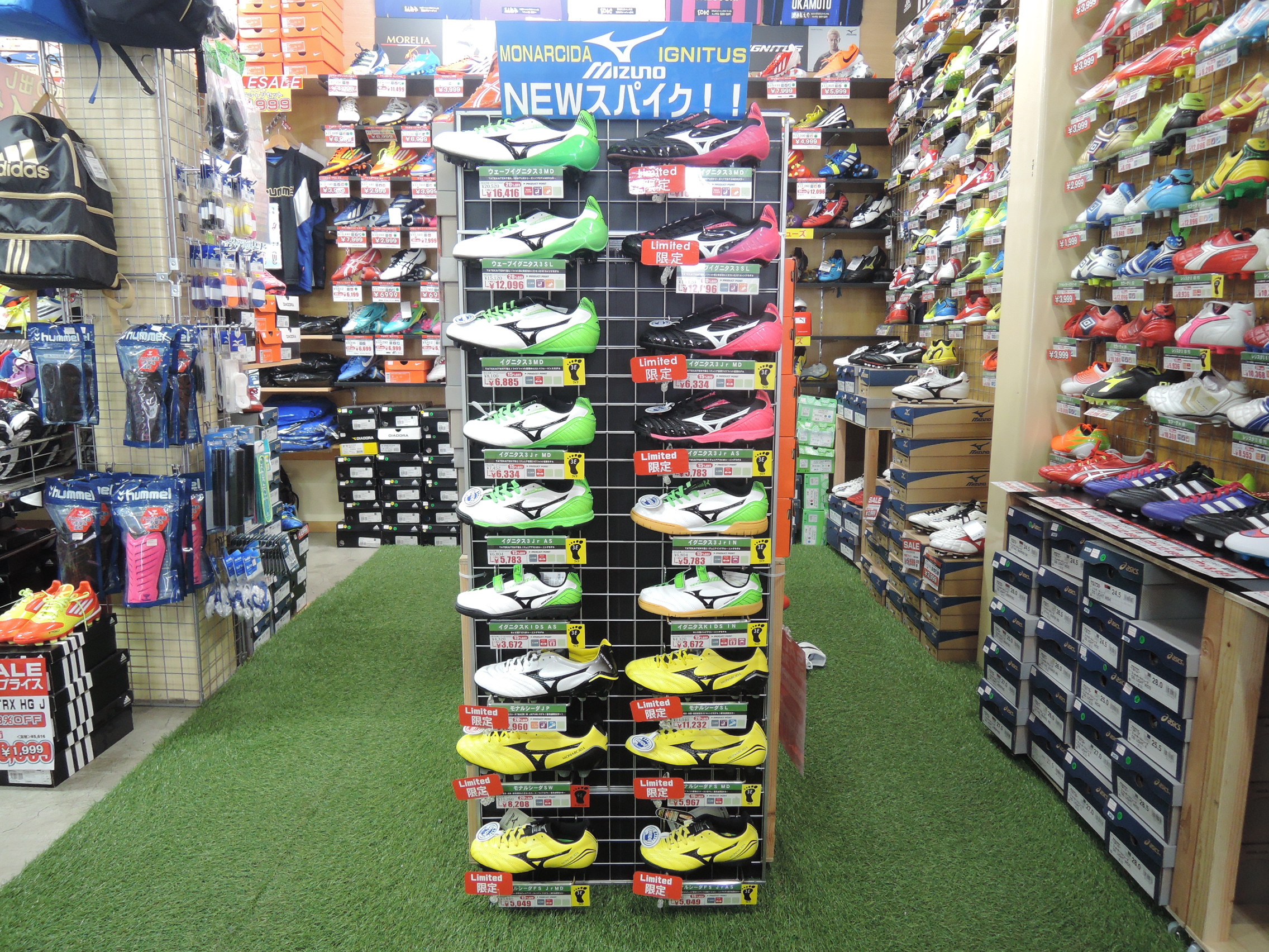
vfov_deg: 56.8
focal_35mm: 24
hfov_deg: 71.6
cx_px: 634
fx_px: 880
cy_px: 476
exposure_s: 1/25
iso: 400
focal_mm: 5.1
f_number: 2.8
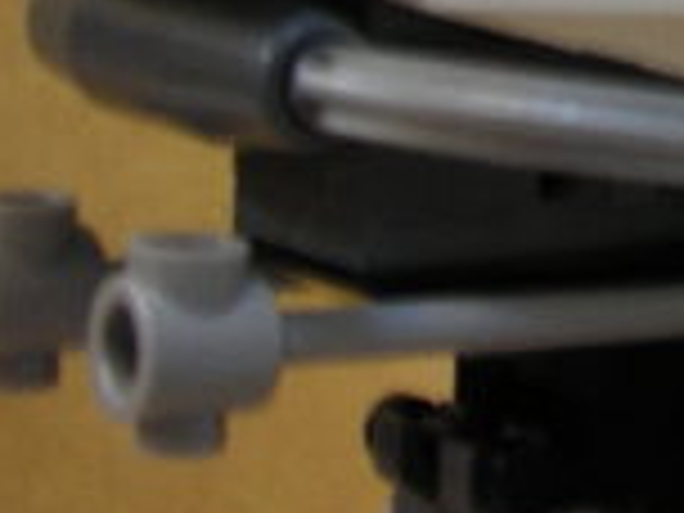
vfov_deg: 9.5
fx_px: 2905
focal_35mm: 147
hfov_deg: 12.5
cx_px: 1138
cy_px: -441
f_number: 3
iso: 89
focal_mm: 5.8
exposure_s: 1/3.9
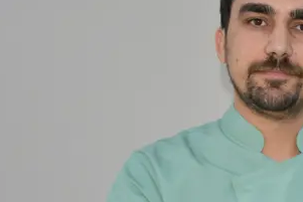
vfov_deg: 17.0
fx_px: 665
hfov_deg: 23.0
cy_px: 192
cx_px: 385
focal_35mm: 79
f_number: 3.5
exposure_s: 1/125
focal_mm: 18
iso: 360
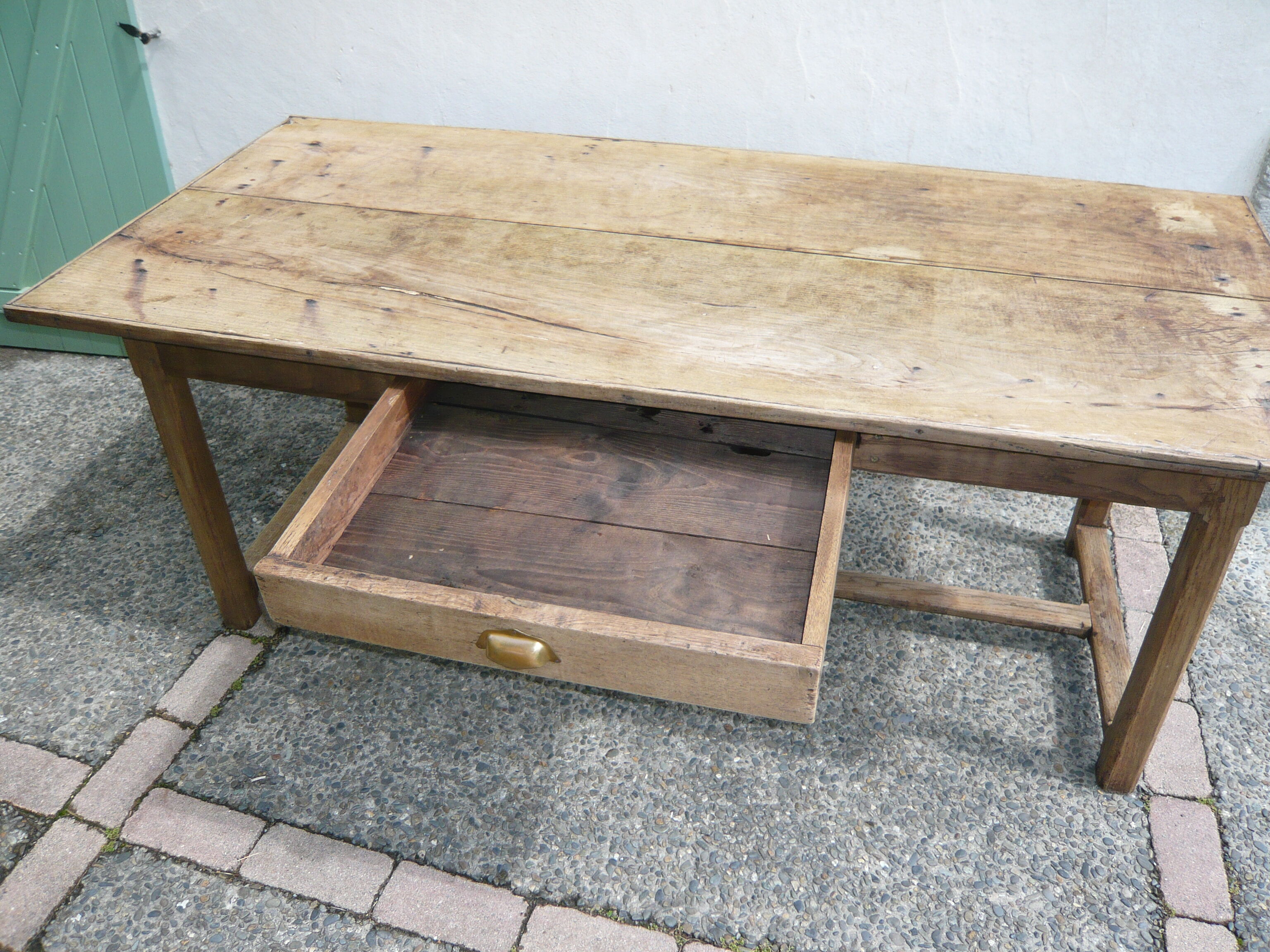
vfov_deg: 49.7
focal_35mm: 28
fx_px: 1027
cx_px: 635
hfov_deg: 63.4
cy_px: 476
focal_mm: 4.6
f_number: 2.8
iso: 100
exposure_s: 1/400
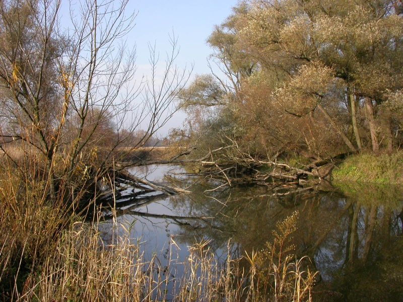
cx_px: 202
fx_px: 442
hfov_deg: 49.0
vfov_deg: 37.7
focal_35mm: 38
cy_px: 151
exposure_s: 1/222
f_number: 6.7
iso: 100
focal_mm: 7.85
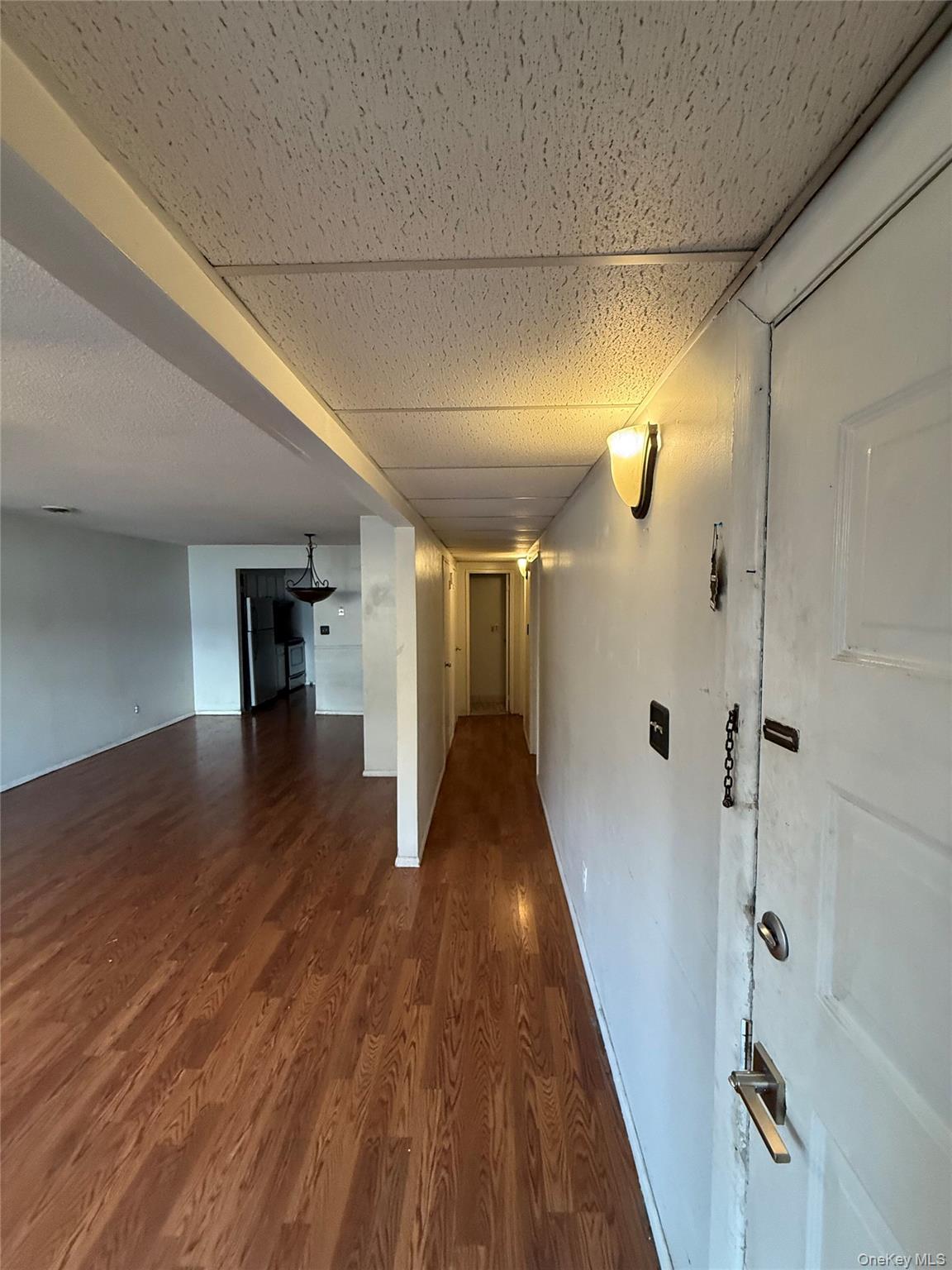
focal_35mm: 14
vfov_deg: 102.1
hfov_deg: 85.7
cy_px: 635
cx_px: 476
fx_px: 513
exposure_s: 1/120
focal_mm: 2.22
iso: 400
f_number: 2.2
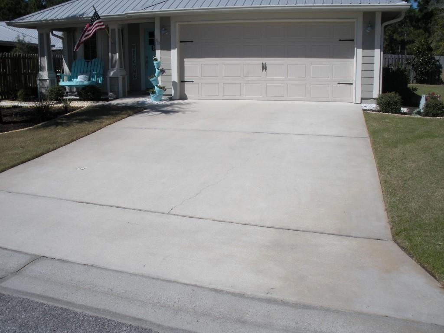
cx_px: 222
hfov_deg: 51.4
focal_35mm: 36
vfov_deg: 39.7
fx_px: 462
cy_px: 166
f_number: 5.6
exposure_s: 1/524
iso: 64
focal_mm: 6.3
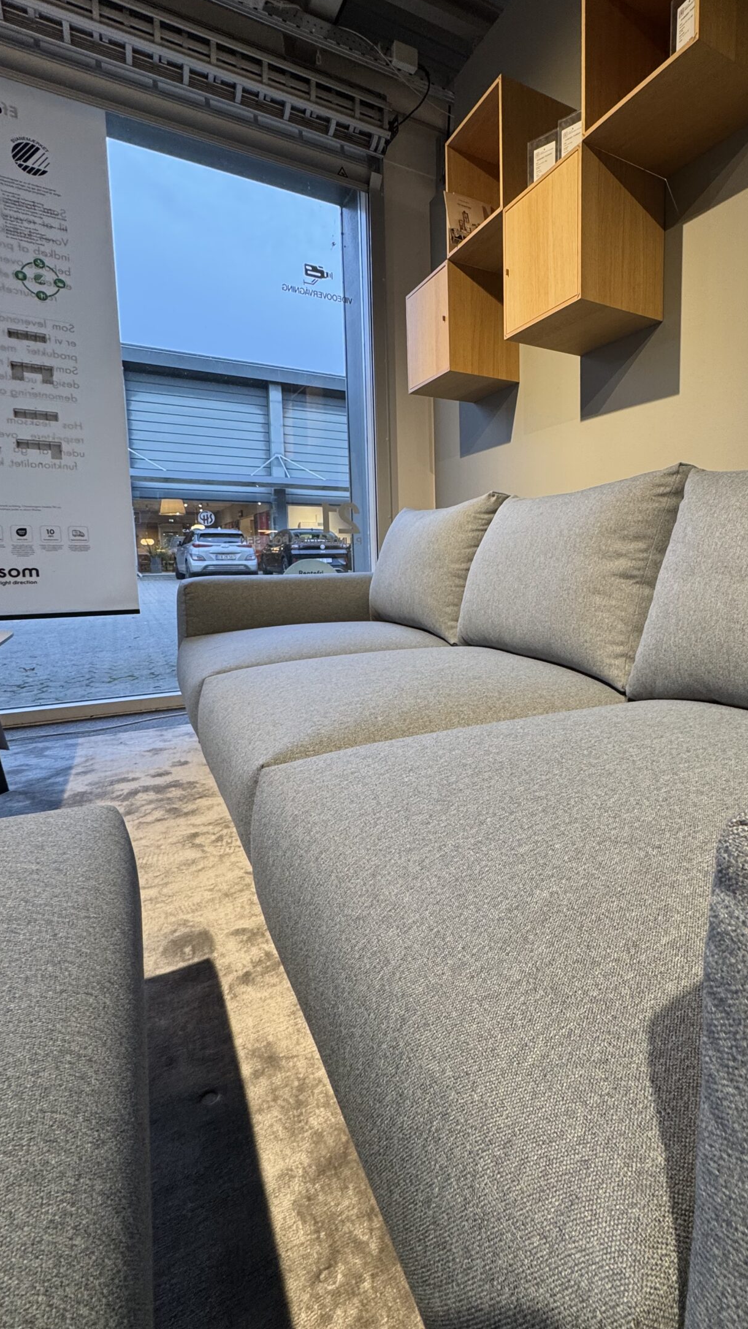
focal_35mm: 18
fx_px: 635
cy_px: 624
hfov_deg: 58.9
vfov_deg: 92.6
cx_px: 526
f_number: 2.2
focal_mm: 2.22
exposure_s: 1/100
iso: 160
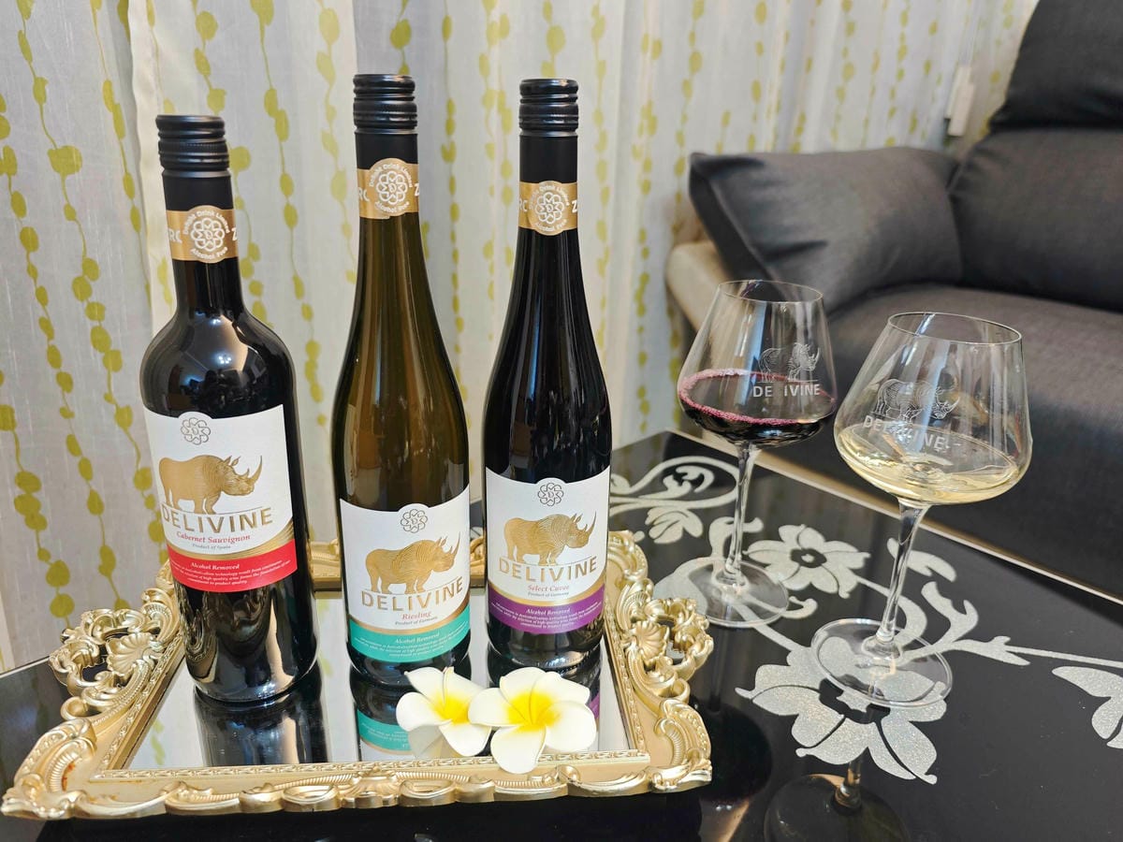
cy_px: 421
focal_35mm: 23
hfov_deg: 73.9
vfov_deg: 58.9
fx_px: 746
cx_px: 562
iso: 400
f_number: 1.63
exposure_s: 1/40
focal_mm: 8.72
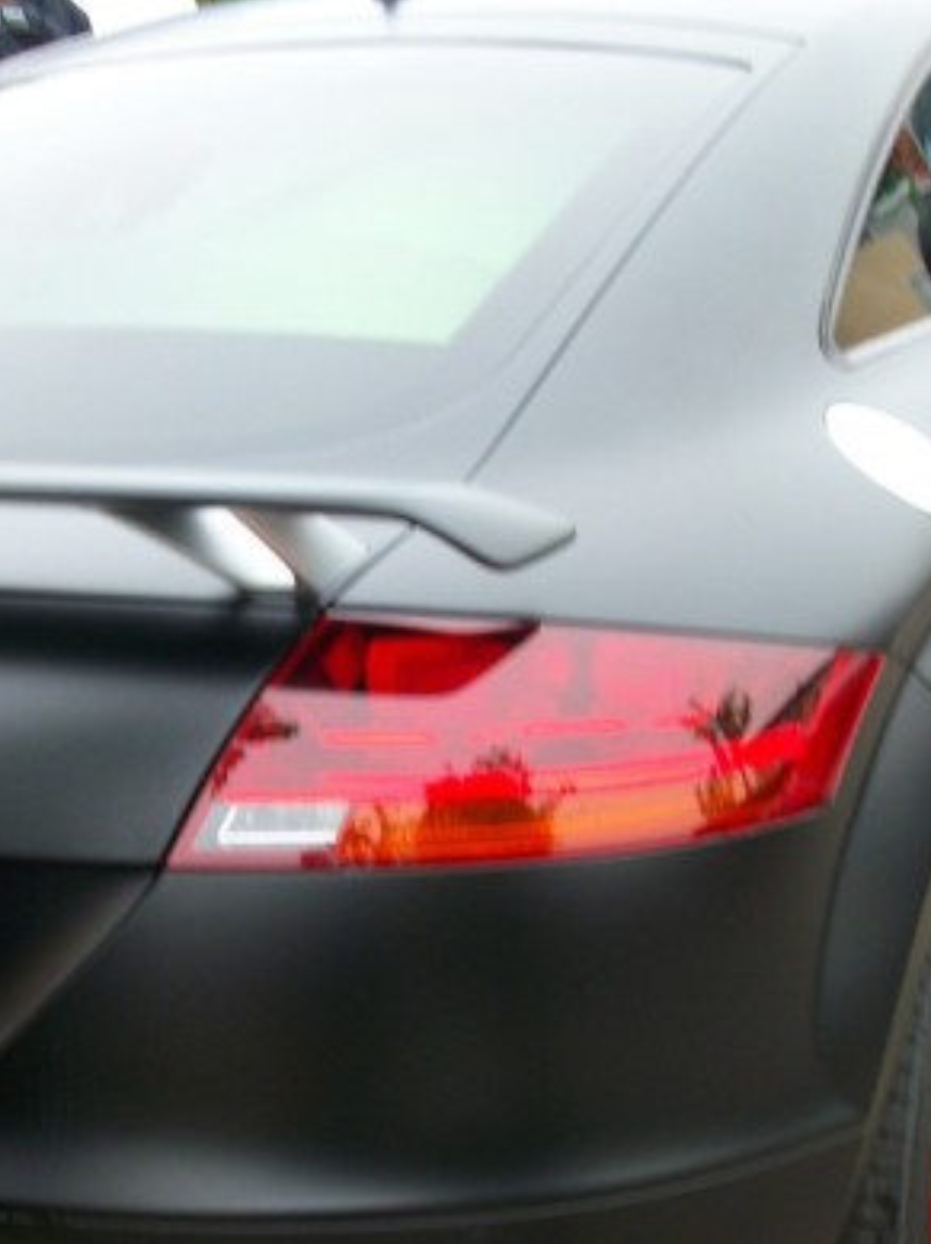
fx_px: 2514
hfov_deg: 20.8
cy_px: 803
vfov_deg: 27.7
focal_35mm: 70
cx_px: 221
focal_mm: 5.7
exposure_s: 1/87
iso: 80
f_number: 2.9
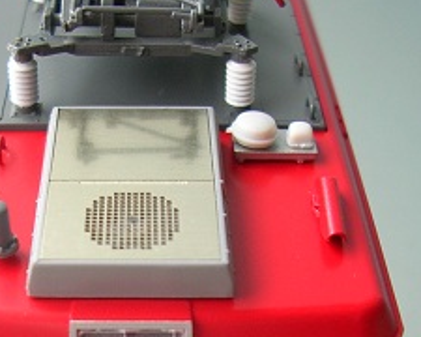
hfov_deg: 25.3
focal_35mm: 75
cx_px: 143
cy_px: 351
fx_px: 934
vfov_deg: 19.7
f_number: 2.8
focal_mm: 5.8
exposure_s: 1/68
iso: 50
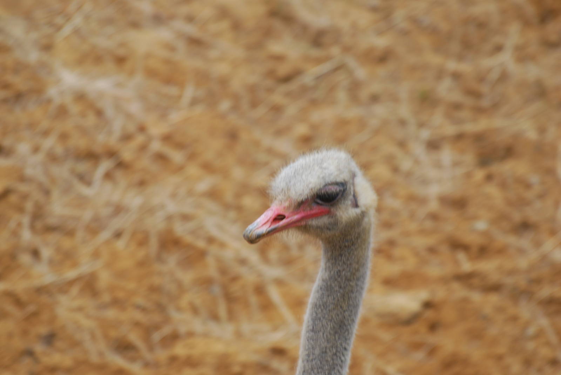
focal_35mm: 450
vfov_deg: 3.1
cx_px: 280
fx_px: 7021
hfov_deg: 4.6
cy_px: 188
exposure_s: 1/125
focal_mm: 300
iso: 200
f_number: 7.1
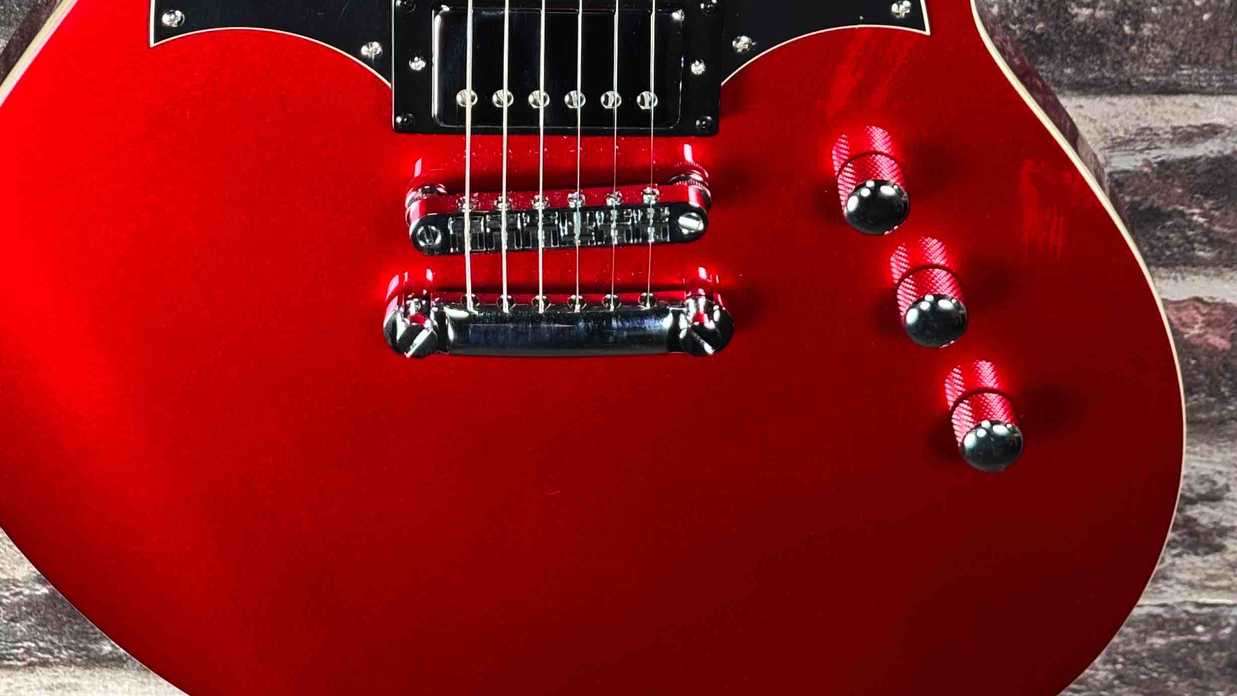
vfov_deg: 12.8
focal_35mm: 93
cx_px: 548
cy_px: -45
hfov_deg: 22.9
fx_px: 3051
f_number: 1.6
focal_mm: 5.96
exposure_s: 1/60
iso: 100
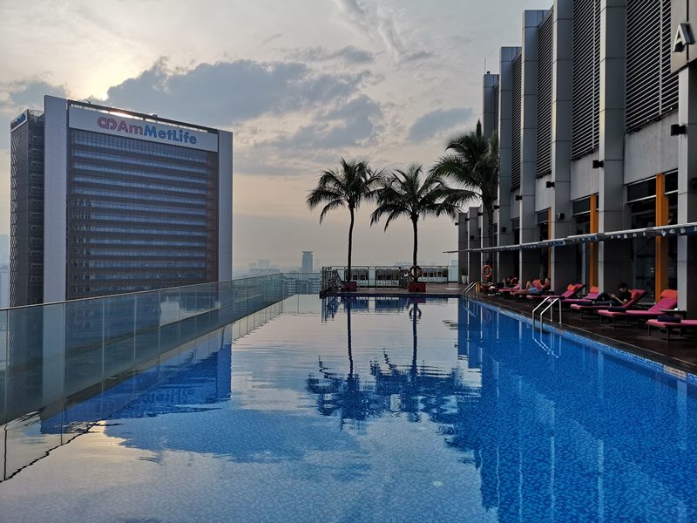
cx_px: 348
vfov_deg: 51.4
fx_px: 544
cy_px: 262
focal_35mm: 27
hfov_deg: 65.3
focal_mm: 3.95
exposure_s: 1/2577
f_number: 1.8
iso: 50
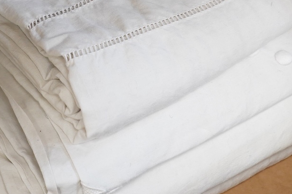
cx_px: 92
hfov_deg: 24.9
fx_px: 656
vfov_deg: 16.2
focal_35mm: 81
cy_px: -37
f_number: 6.3
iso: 3200
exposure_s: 1/100
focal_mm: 29
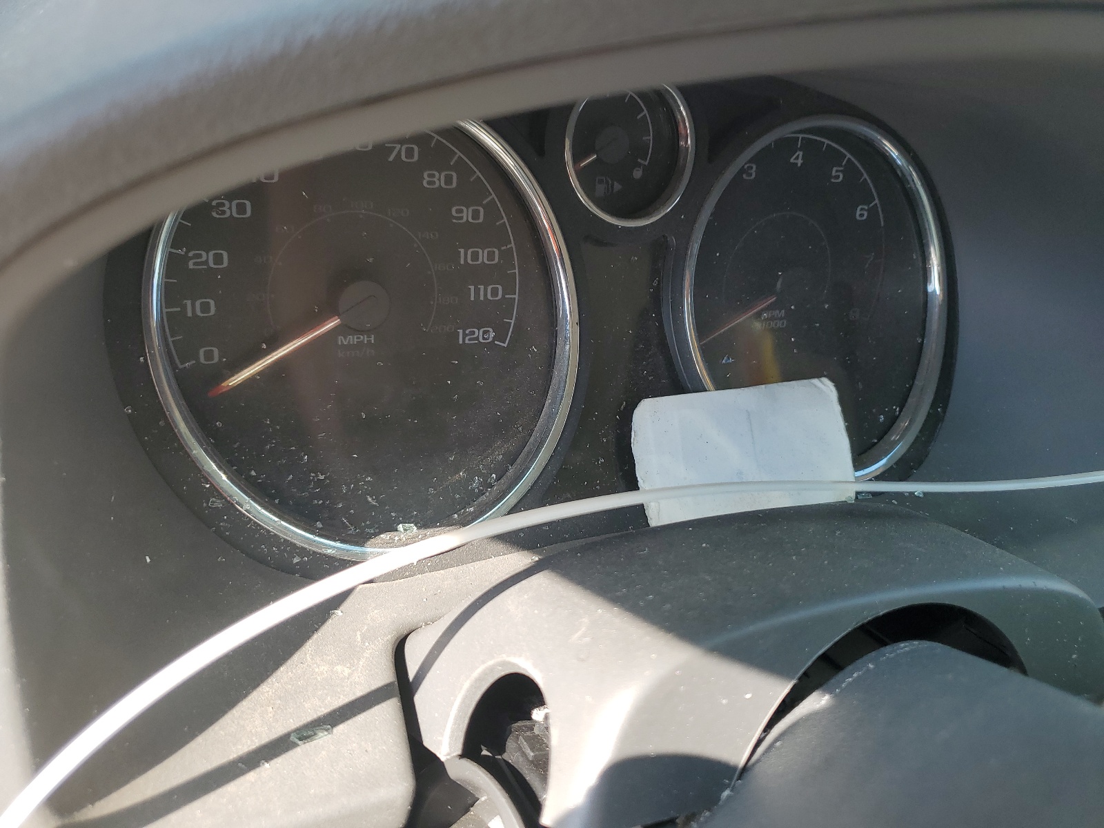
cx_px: 552
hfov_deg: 67.3
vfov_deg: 53.1
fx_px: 829
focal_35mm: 26
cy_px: 414
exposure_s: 1/385
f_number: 1.5
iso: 50
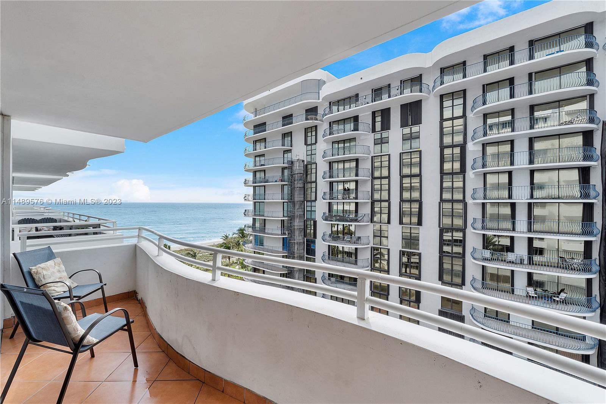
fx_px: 252
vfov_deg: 77.3
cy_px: 202
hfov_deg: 100.4
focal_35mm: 15
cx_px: 303
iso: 100
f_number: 11
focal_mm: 10
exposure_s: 1/125
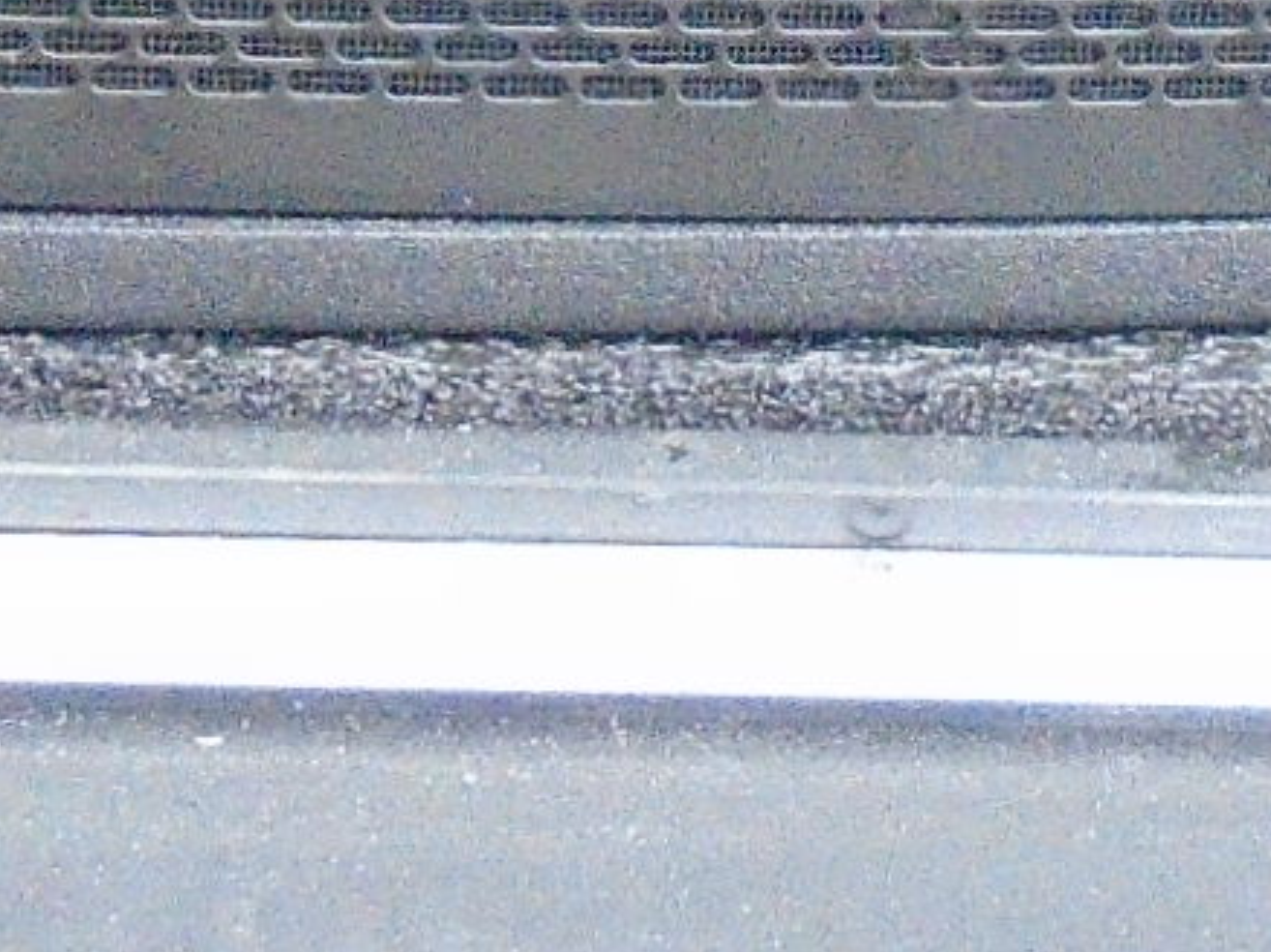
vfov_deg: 9.1
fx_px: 5651
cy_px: -937
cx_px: 786
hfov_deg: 12.8
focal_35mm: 154
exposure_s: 1/160
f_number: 3.2
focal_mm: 4.6
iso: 800
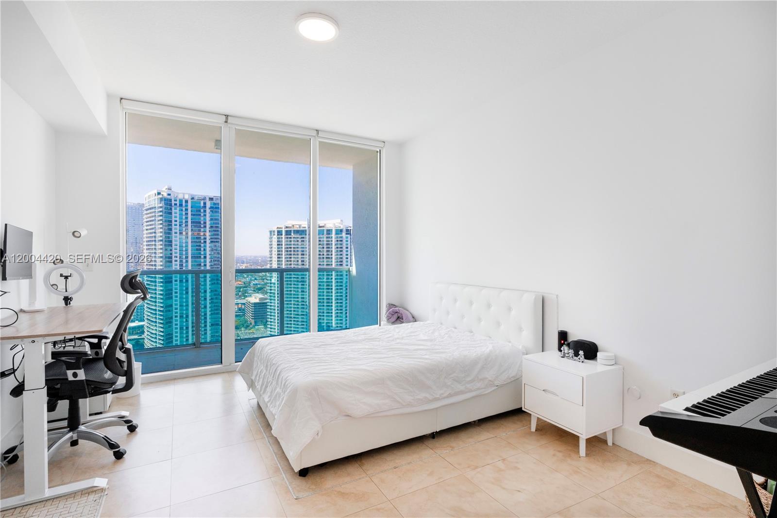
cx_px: 388
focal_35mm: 16
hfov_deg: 95.0
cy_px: 259
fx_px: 356
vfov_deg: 72.0
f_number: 7.1
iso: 250
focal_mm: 11
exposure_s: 1/60
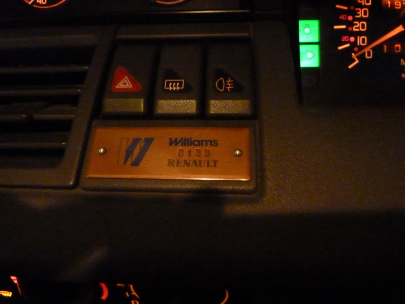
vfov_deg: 53.0
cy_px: 152
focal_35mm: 26
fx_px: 304
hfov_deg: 67.3
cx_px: 199
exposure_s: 1/8
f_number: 3.3
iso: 1600
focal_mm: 4.1
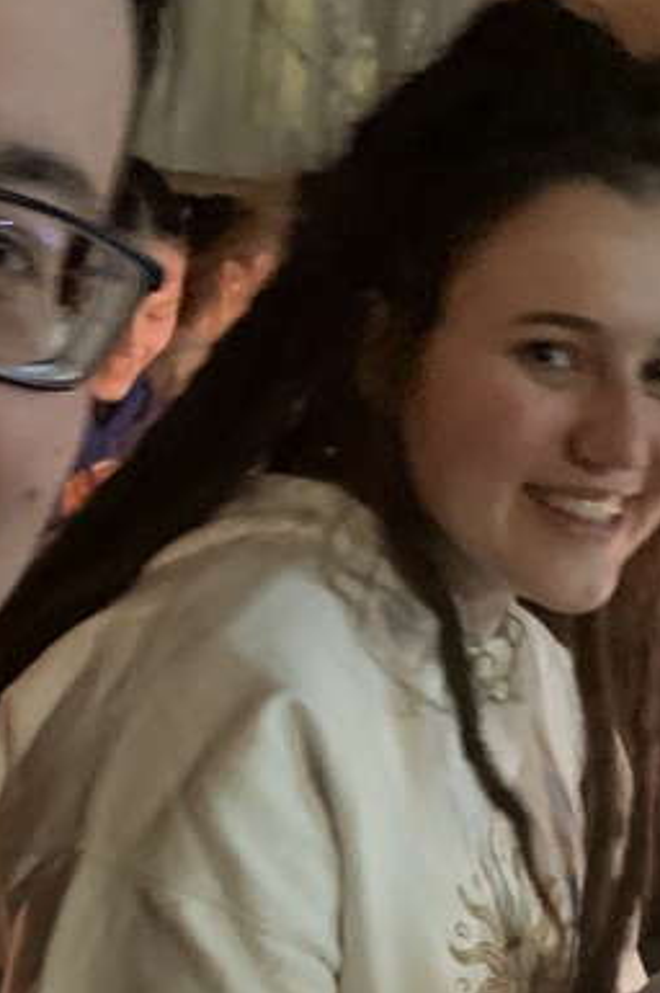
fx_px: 1983
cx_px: 384
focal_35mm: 72
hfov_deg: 18.9
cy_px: 895
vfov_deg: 27.1
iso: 1600
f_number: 1.8
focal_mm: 4.25
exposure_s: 1/15
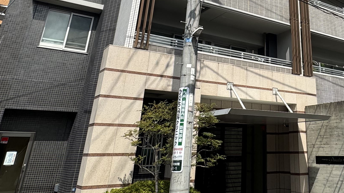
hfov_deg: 50.1
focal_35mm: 38
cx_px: 267
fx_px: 347
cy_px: -13
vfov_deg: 28.7
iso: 50
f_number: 2.2
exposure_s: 1/2208
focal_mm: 2.22
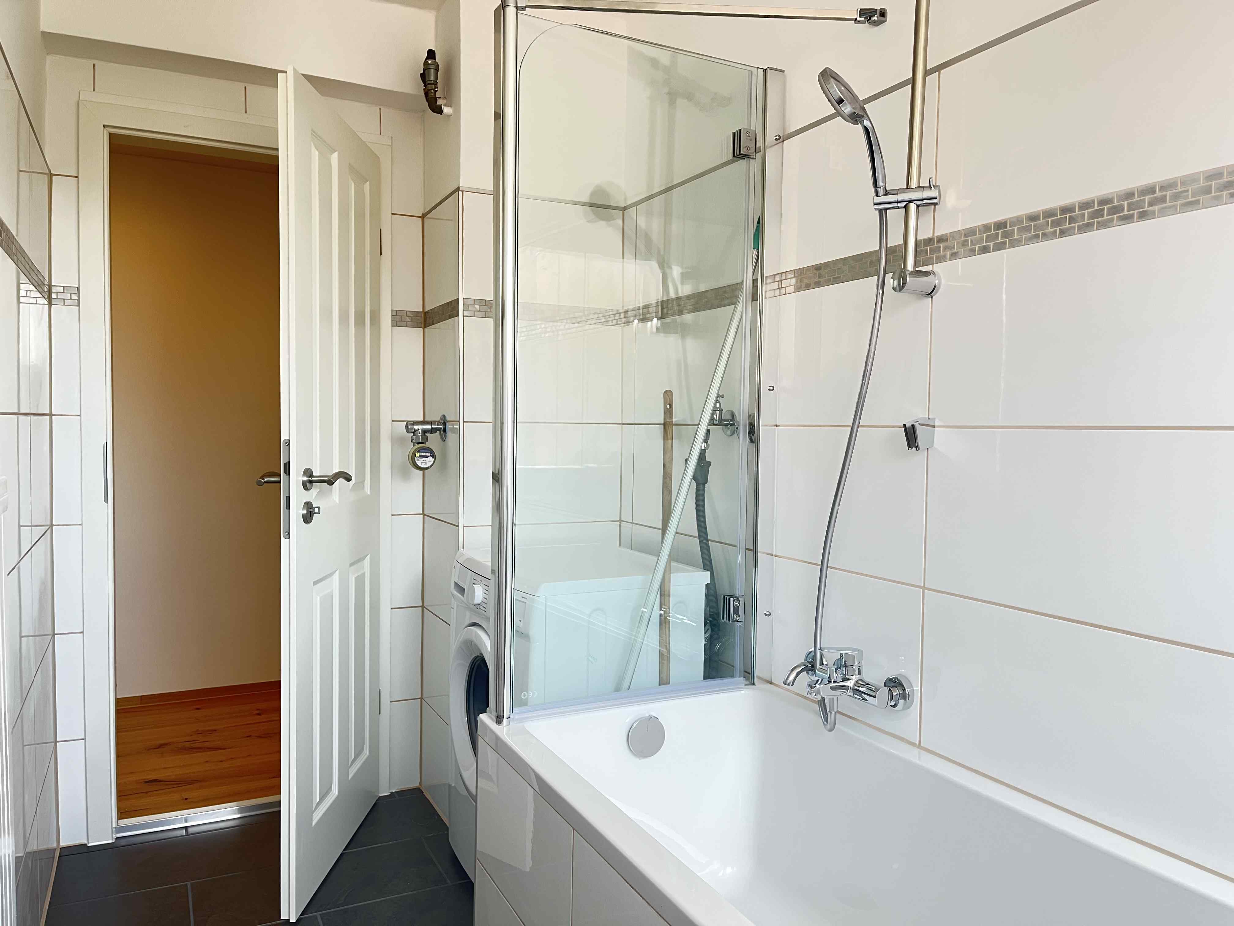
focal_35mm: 26
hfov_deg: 67.3
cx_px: 617
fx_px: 927
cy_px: 463
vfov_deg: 53.1
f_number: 1.6
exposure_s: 1/50
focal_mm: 5.1
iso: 80
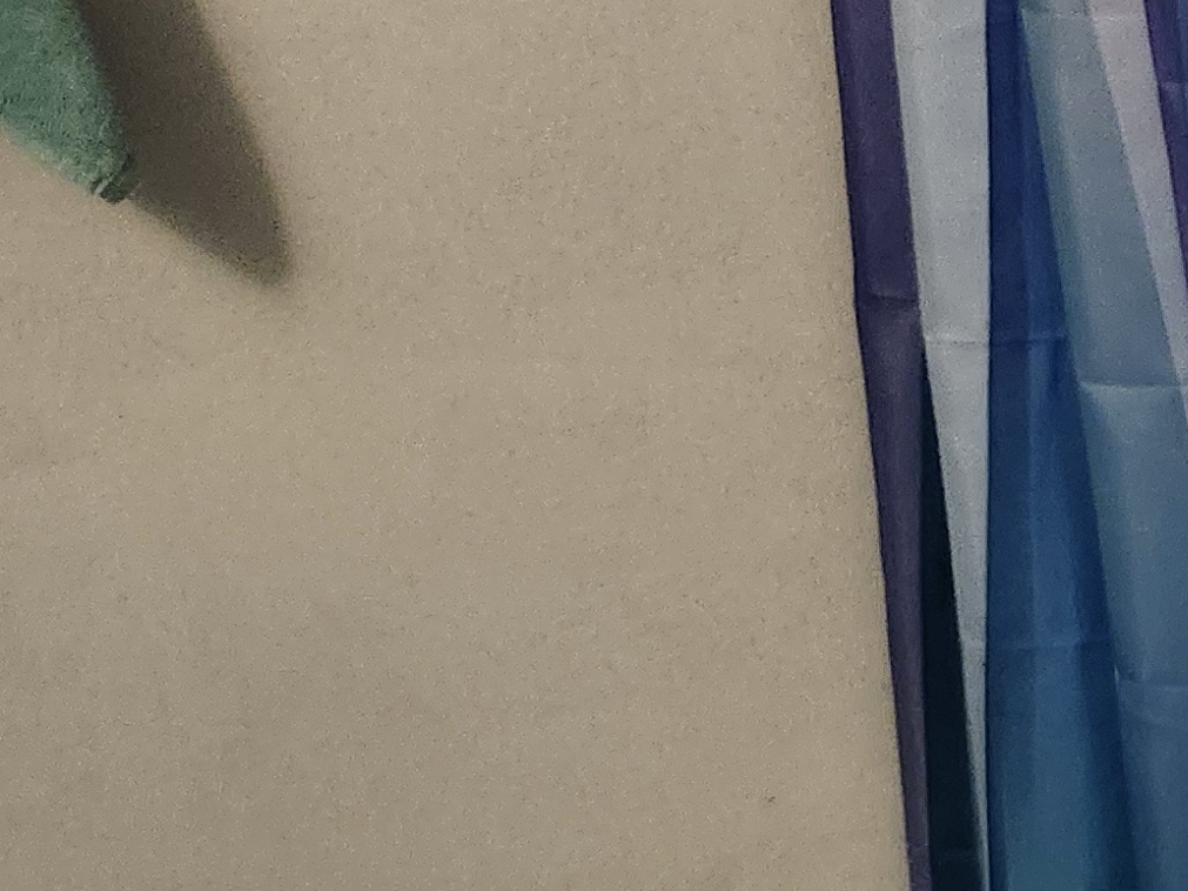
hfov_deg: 16.8
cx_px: 2289
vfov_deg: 15.9
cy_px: 898
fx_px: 3123
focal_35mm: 91
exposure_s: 1/60
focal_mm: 5.54
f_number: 1.8
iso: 500
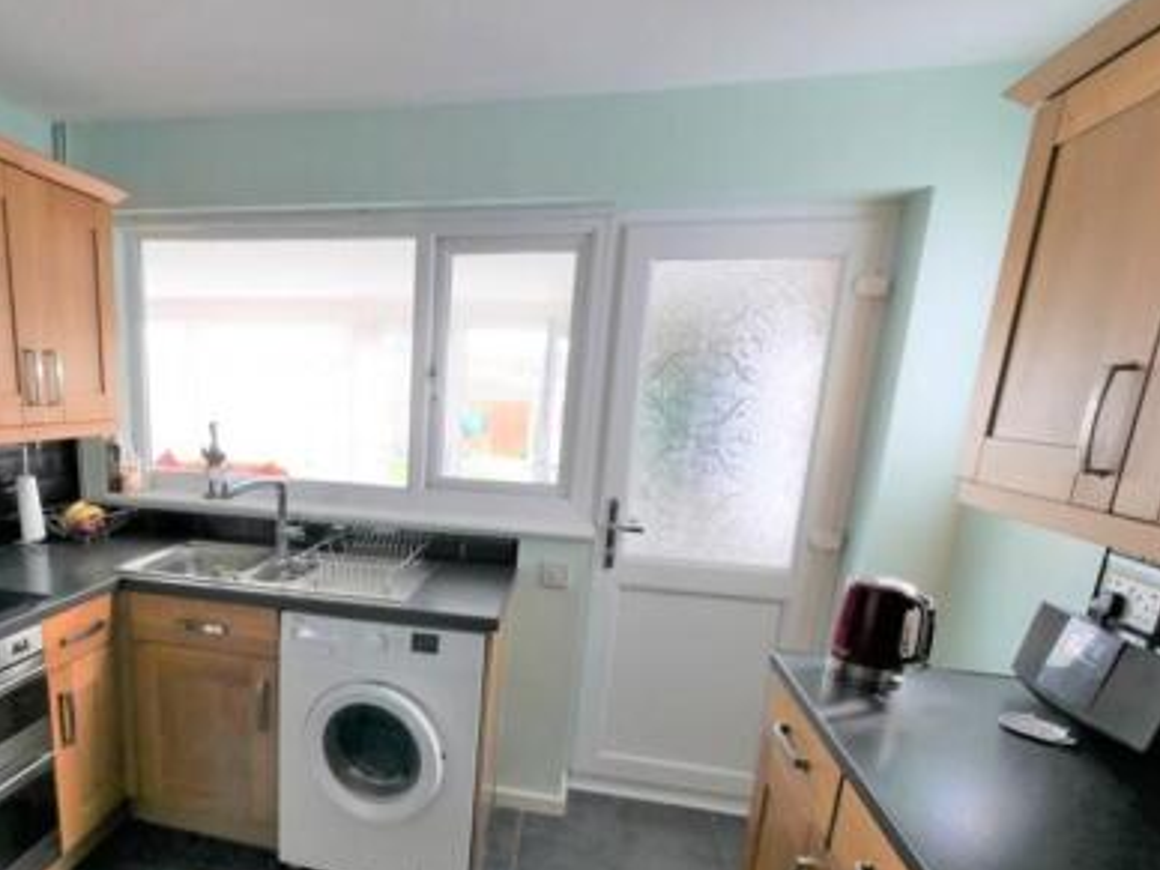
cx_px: 386
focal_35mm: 21
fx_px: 704
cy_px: 576
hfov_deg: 76.5
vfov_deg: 62.0
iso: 400
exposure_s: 1/60
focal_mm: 7
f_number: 4
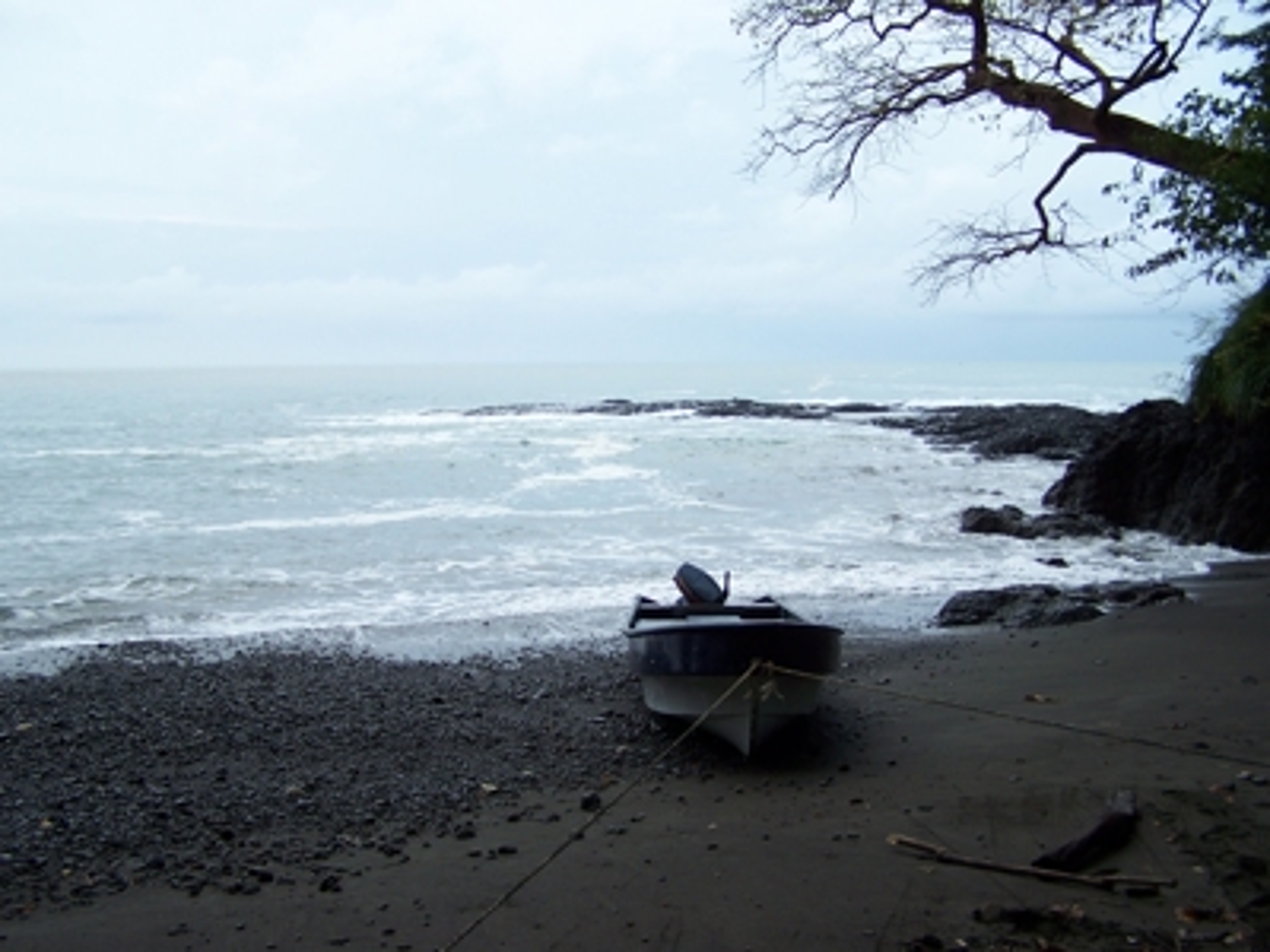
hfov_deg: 49.0
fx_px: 1394
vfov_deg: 37.7
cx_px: 635
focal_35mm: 38
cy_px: 476
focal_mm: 6.3
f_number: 2.8
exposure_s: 1/350
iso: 80
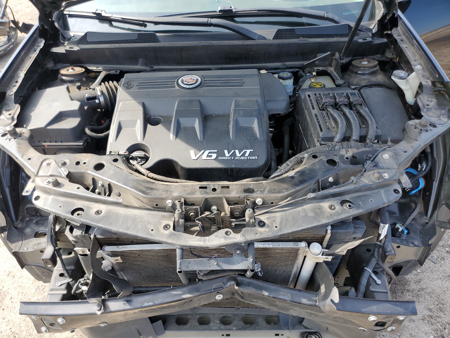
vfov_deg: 53.1
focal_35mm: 26
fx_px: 338
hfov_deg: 67.3
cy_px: 169
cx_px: 225
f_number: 1.5
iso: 50
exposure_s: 1/526
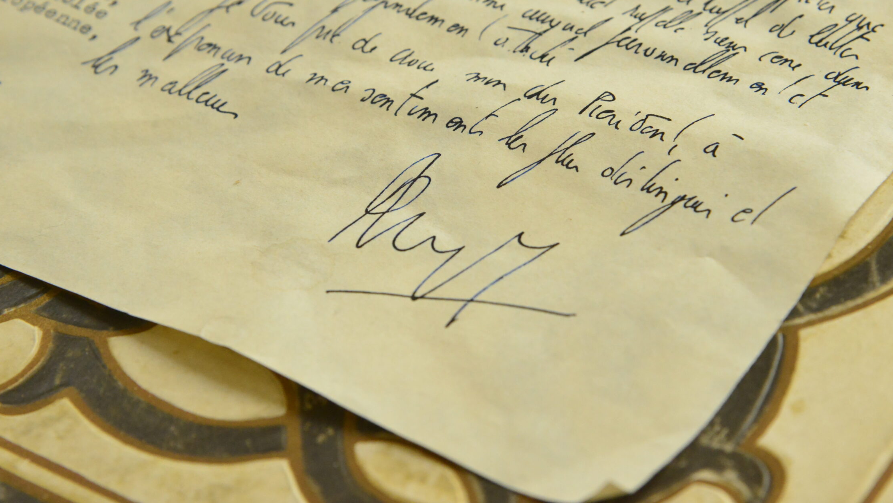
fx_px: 3410
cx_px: 464
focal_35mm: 144
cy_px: 170
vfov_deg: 8.4
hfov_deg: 14.9
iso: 6400
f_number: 9
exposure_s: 1/250
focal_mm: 120
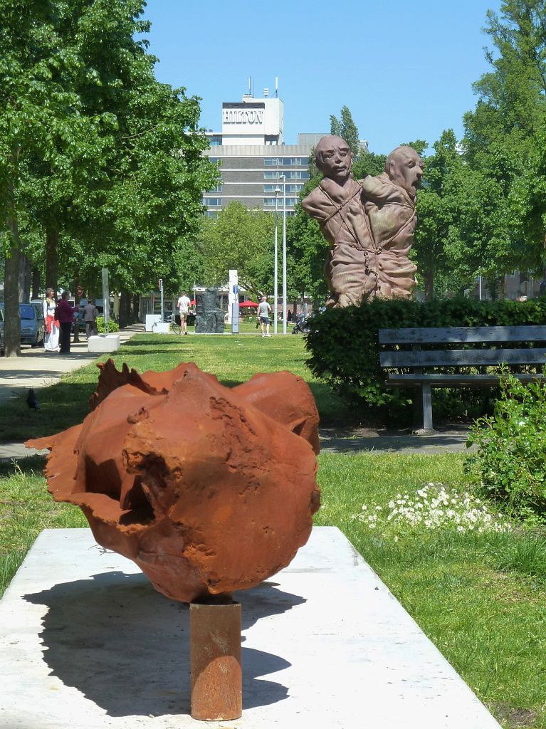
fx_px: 1747
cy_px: 364
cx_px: 273
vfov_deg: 23.6
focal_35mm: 83
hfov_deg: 17.8
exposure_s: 1/320
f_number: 4.2
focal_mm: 13.7
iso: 125
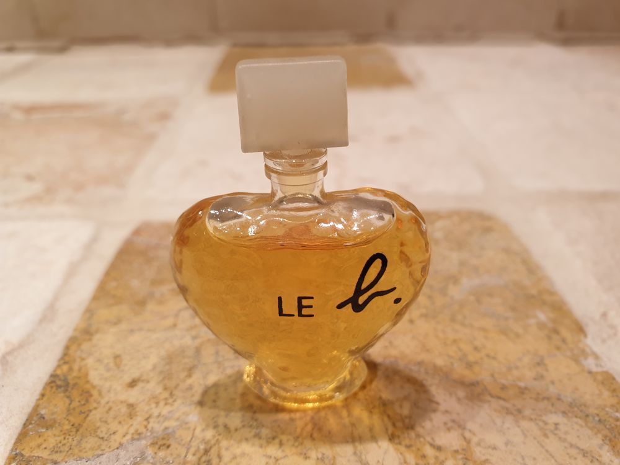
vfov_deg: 53.1
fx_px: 466
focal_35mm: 26
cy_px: 232
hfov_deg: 67.3
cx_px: 310
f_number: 2.4
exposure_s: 1/50
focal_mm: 4.3
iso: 80
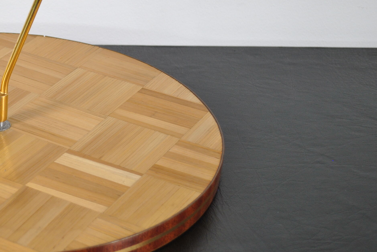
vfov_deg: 13.1
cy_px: 84
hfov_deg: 18.9
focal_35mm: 105
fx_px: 1101
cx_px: 7
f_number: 5
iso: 200
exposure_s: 1/100
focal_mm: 34
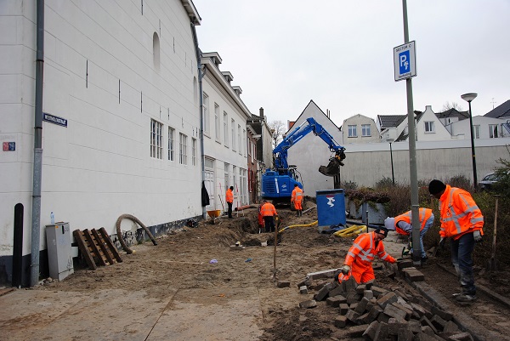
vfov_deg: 41.8
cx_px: 255
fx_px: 447
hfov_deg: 59.5
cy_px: 170
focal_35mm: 32
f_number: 4.5
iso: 200
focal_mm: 21
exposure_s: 1/80
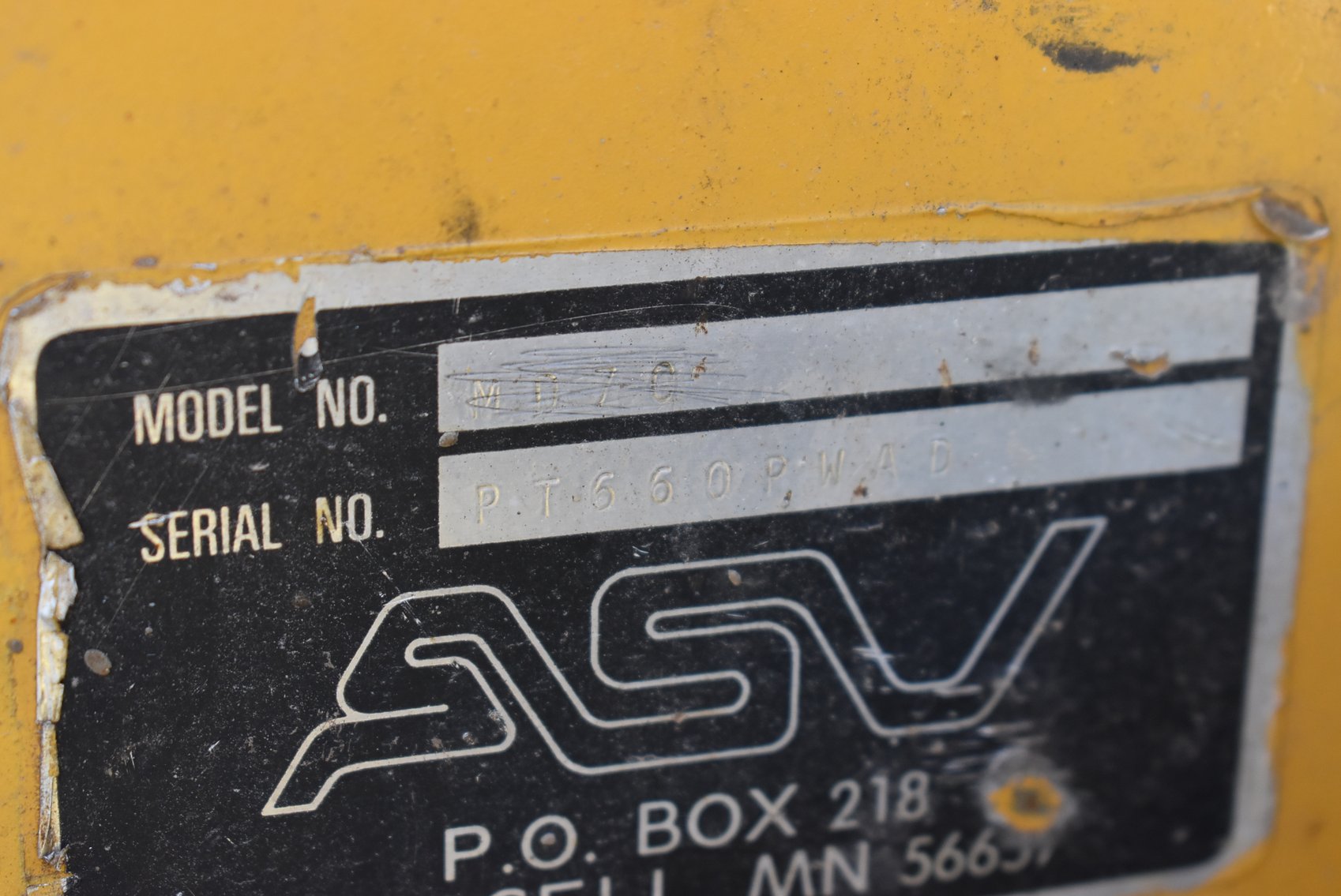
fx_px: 3075
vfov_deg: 16.6
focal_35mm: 82
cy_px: 448
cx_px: 670
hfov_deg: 24.6
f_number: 5.6
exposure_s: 1/125
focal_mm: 55
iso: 800
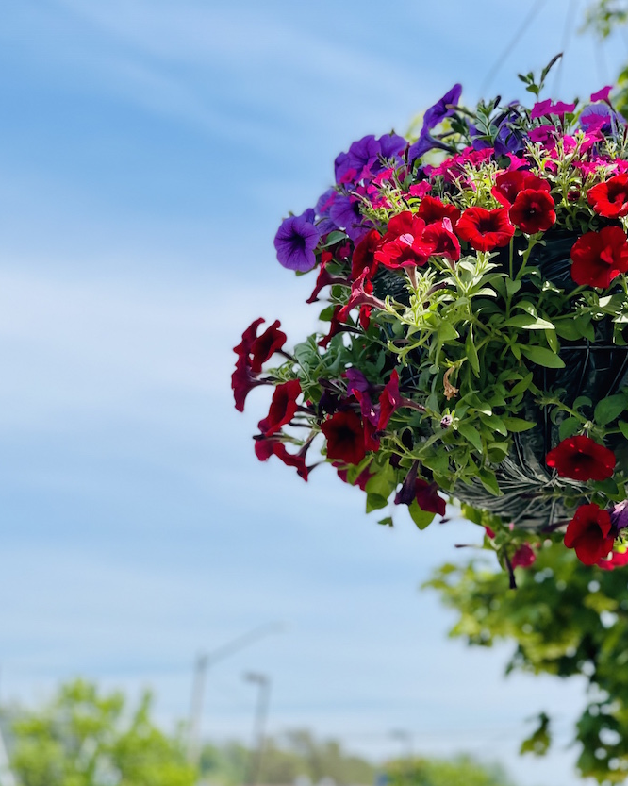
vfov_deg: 22.7
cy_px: 394
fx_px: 1952
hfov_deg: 18.2
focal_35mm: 84
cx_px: 404
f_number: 2.2
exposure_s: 1/919
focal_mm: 7.5
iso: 20
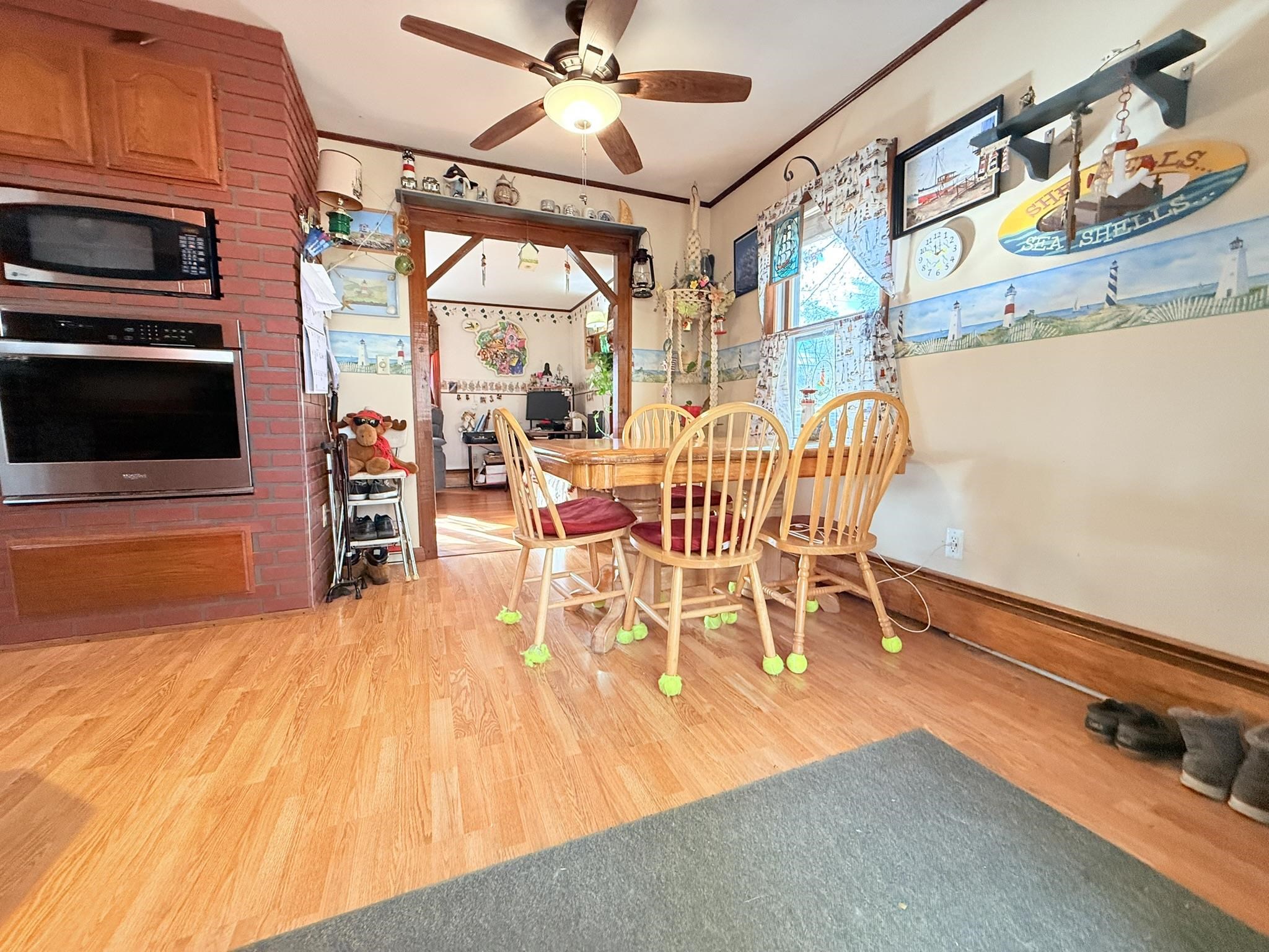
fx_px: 513
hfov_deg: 102.1
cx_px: 634
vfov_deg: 85.7
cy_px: 476
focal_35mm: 14
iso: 400
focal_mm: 2.22
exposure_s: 1/120
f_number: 2.2
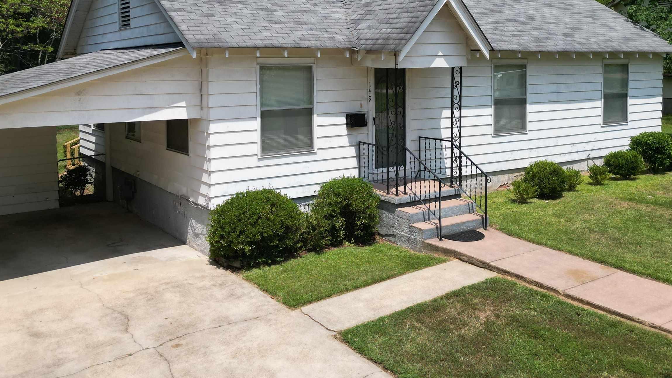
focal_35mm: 35
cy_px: 107
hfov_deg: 56.6
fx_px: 624
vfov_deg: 33.2
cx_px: 328
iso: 150
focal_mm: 6.72
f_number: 1.7
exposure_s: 1/4000
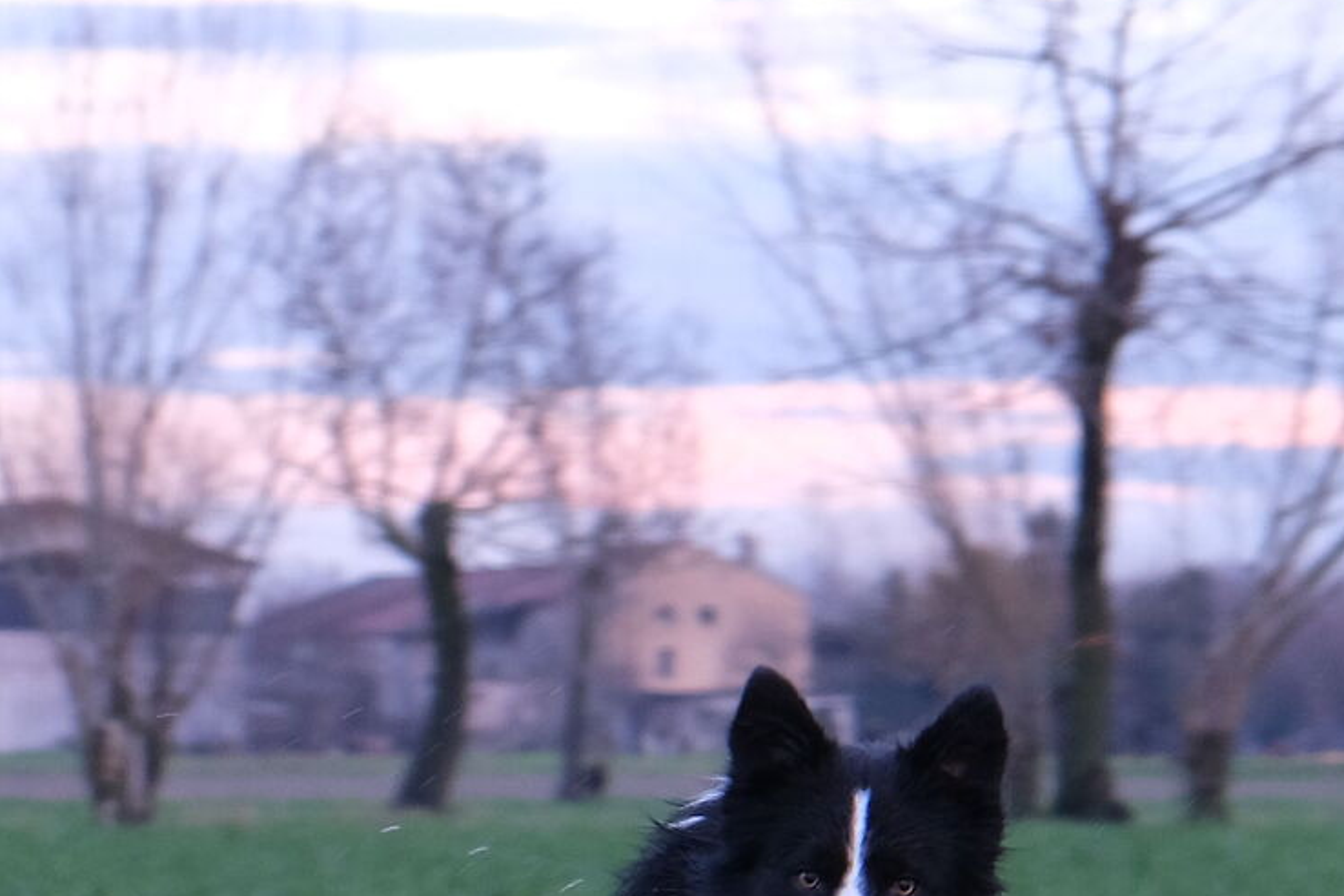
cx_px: 492
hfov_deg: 7.6
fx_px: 10079
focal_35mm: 270
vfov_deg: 5.0
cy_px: 1386
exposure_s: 1/125
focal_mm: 55
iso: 800
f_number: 4
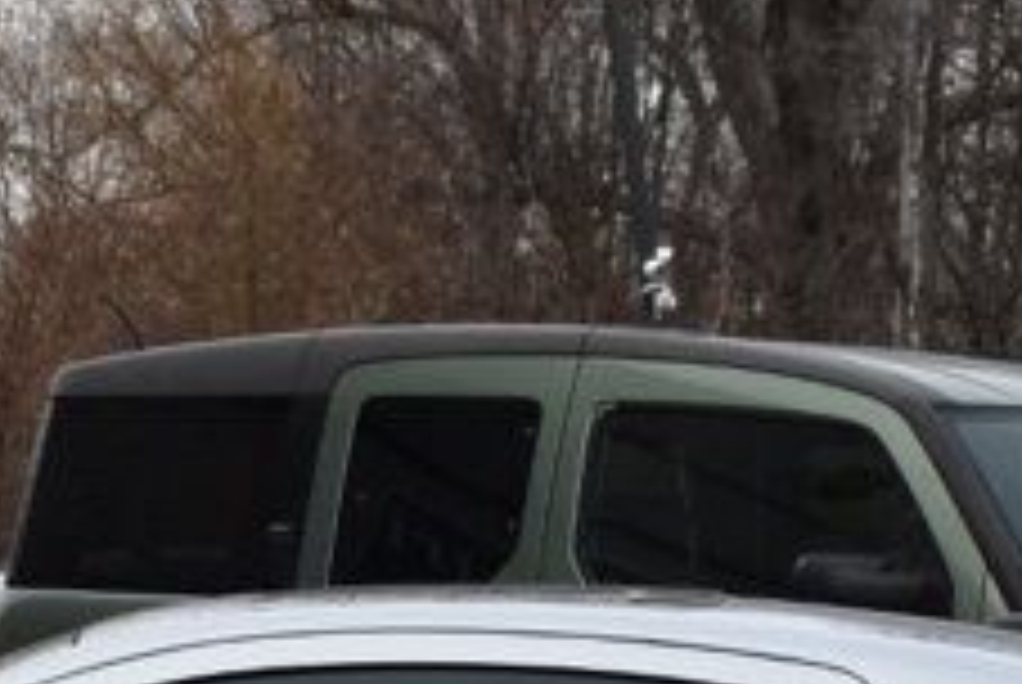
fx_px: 6140
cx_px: 180
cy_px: 990
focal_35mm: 216
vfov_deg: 6.3
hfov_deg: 9.5
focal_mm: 32
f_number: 8
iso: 400
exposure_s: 1/80
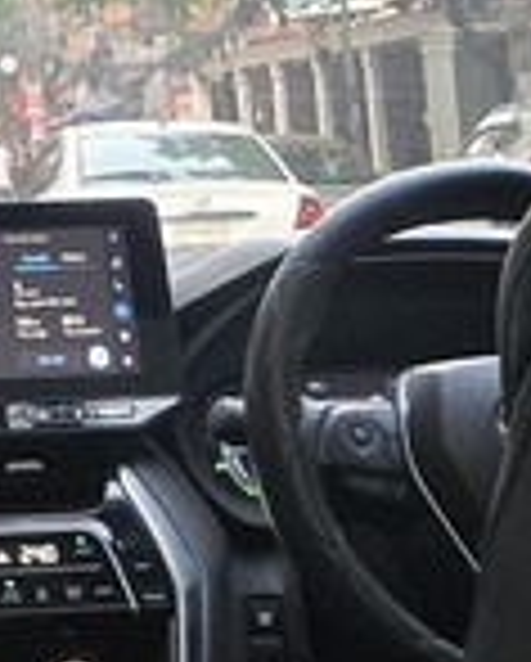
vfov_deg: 14.3
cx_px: -148
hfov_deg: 12.3
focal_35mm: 122
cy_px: -455
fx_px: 2392
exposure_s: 1/100
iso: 500
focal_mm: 5.4
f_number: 1.8
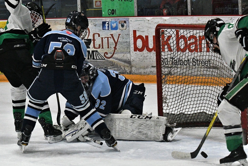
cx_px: 124
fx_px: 775
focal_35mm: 112
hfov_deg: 18.2
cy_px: 83
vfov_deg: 12.2
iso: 8000
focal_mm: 75
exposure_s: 1/1000
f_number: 5
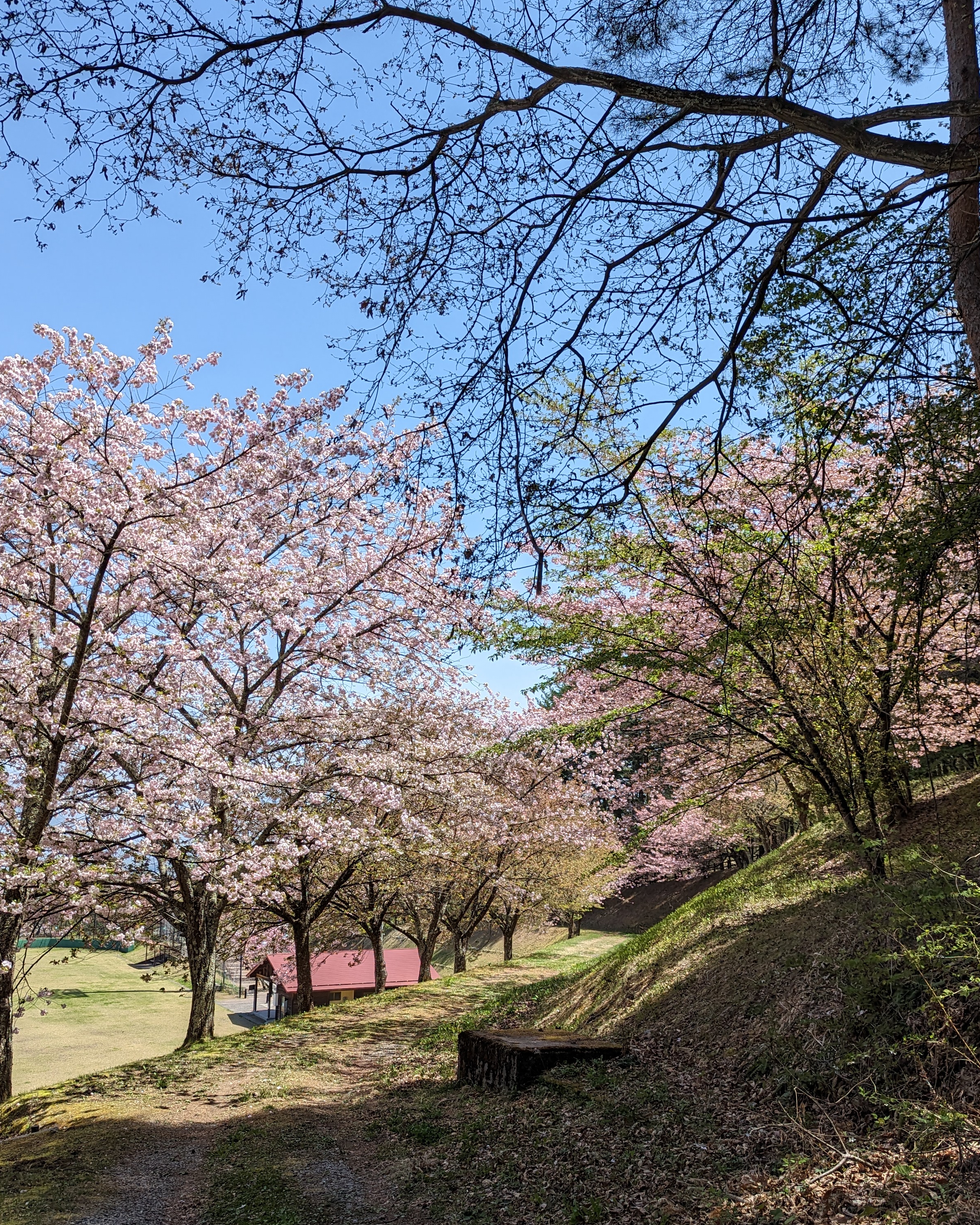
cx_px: 486
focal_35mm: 32
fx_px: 1160
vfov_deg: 55.7
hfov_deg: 45.8
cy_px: 614
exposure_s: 1/1332
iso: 44
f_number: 1.85
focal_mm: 6.81
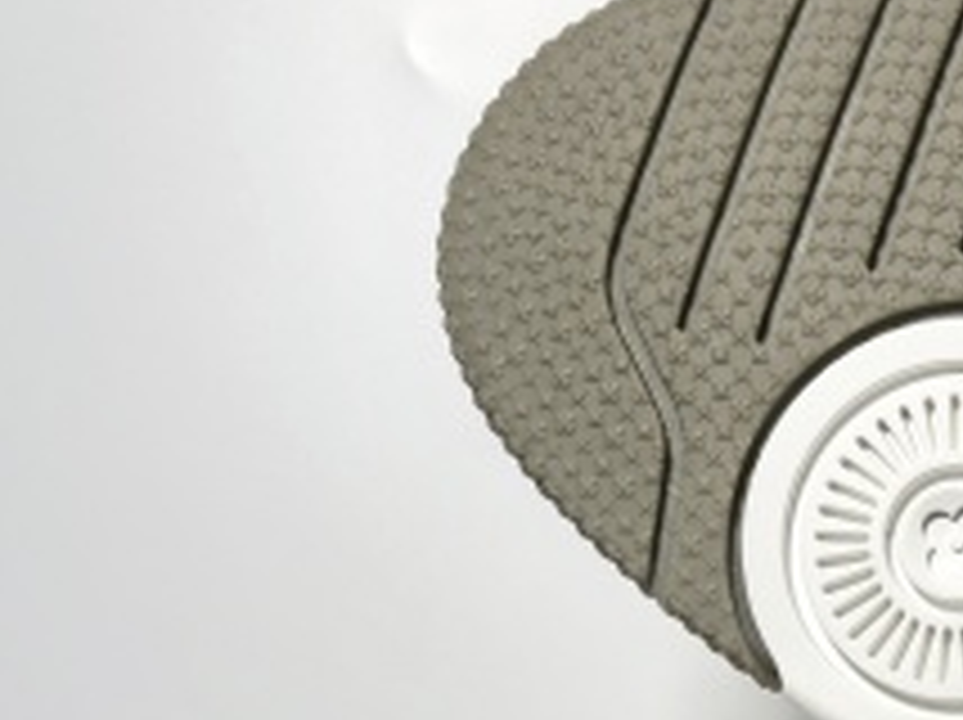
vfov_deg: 14.0
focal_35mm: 101
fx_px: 2807
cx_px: 1206
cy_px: 963
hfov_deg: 18.3
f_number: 2
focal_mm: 6.98
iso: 50
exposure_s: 1/416
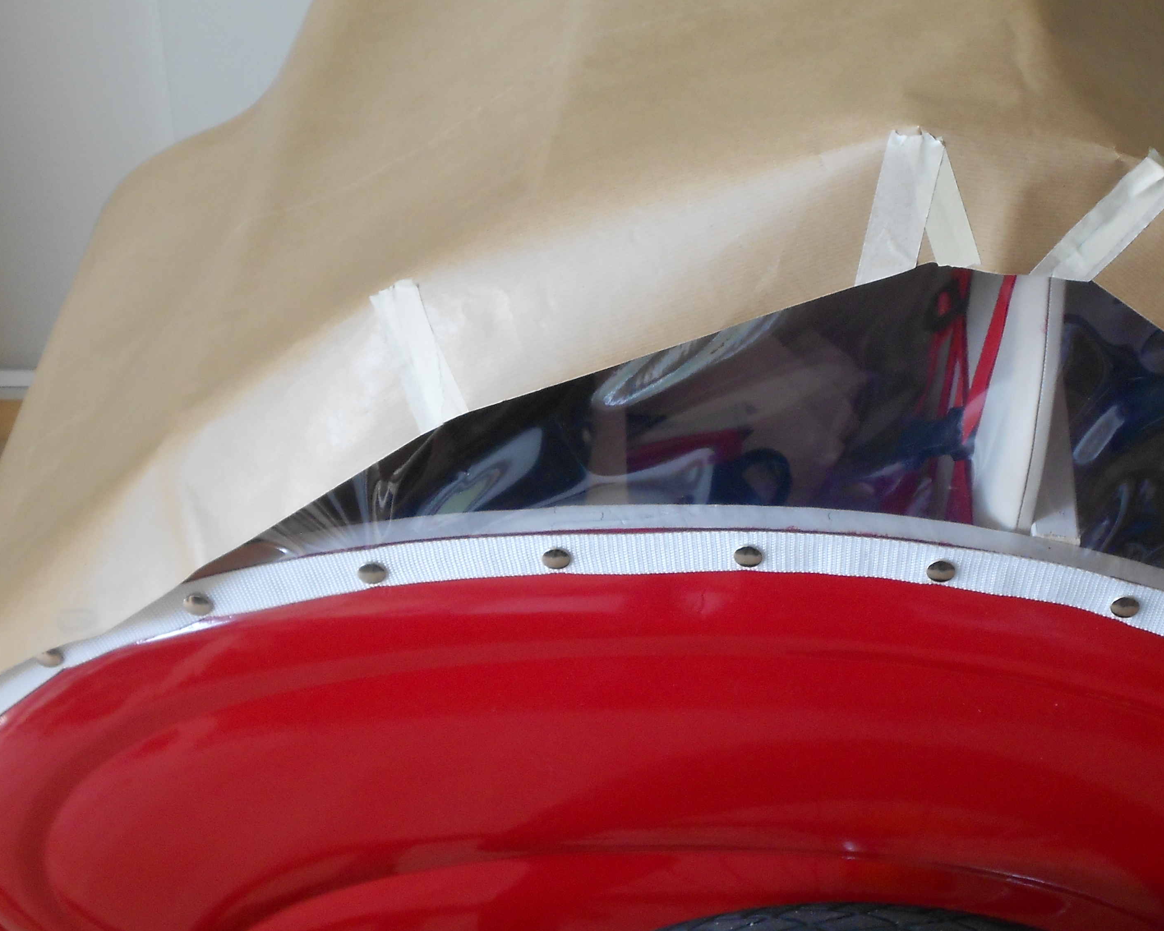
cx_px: 668
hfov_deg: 29.5
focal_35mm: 64
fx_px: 2205
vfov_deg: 23.8
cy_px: 405
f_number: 4.2
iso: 200
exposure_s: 1/30
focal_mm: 7.7
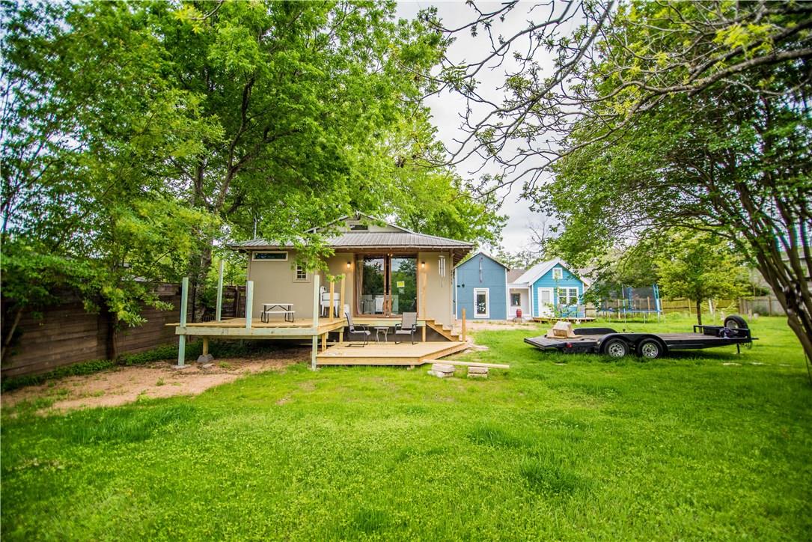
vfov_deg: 73.8
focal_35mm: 16
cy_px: 271
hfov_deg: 96.7
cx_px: 406
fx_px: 361
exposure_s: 1/400
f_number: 2.8
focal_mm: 16
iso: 64
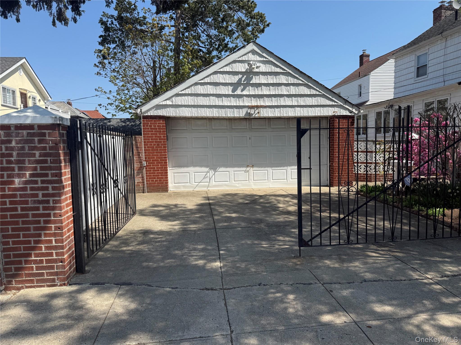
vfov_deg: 56.8
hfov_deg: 71.6
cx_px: 230
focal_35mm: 24
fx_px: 320
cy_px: 172
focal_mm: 6.76
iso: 80
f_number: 1.78
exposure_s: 1/3584
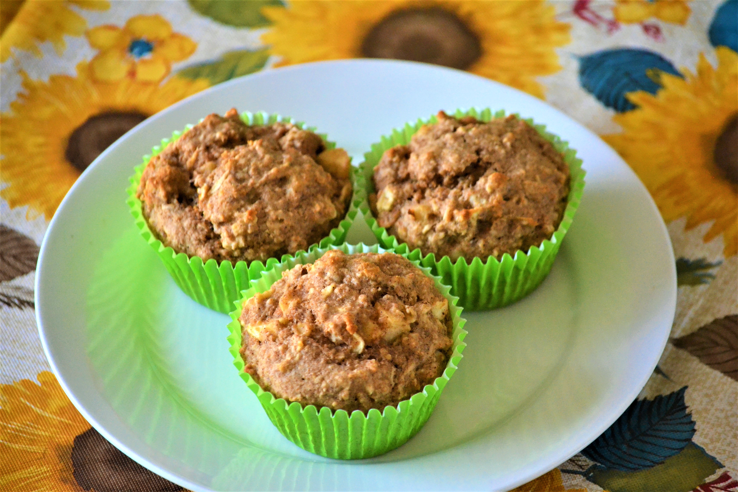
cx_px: 369
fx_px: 3751
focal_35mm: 183
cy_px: 246
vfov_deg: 7.5
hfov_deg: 11.2
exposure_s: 1/125
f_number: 4.8
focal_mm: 122
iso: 2500
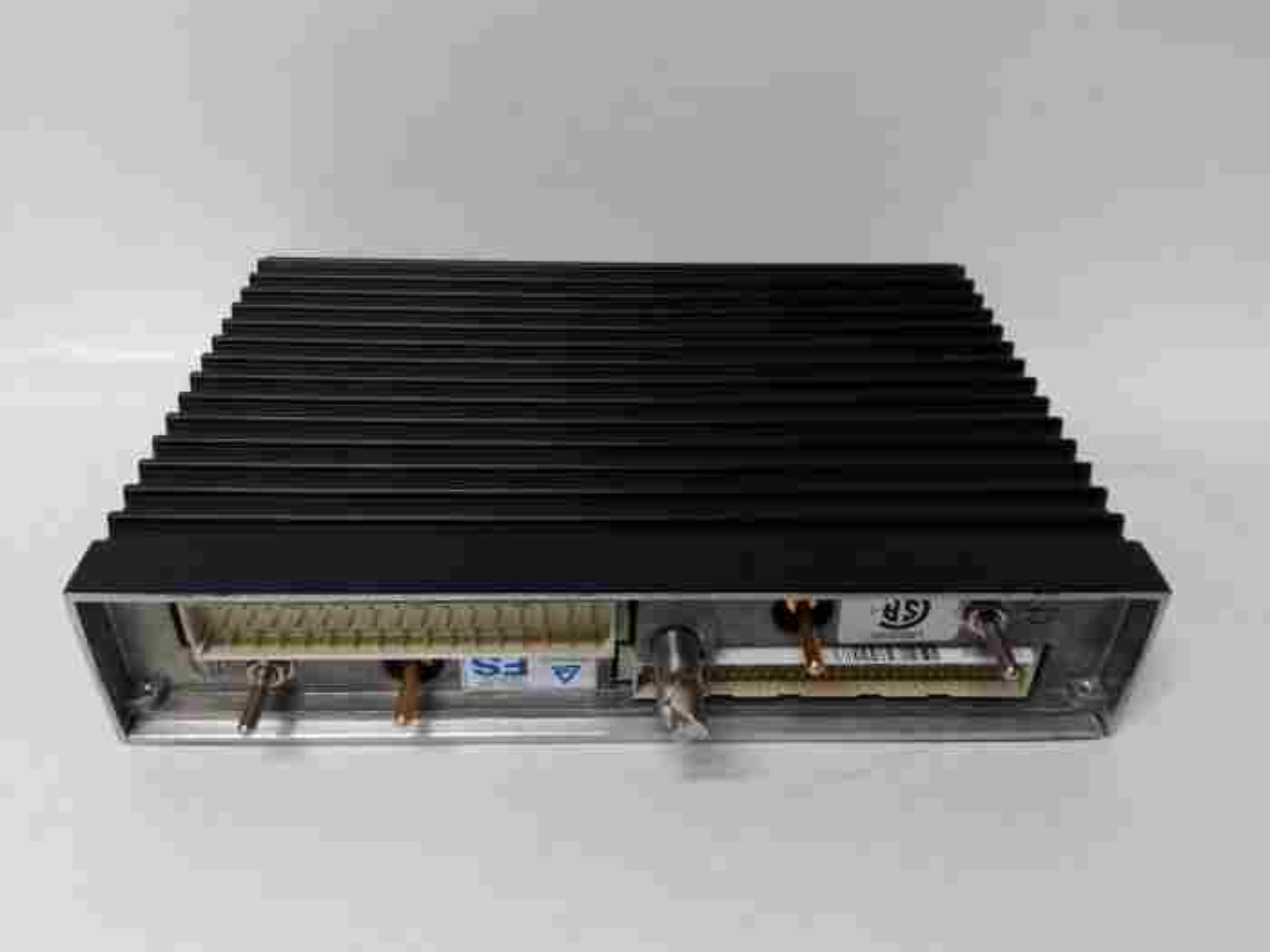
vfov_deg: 51.4
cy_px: 476
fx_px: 991
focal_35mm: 27
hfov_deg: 65.3
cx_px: 635
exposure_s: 1/33
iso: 238
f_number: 2
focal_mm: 3.79
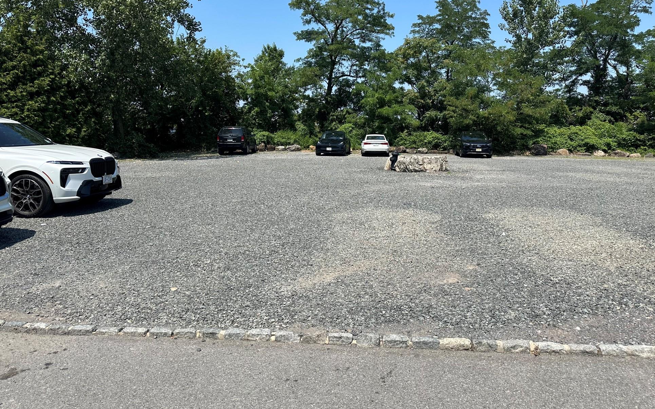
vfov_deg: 45.8
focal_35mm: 27
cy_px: 167
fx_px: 482
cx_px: 326
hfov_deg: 68.4
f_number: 1.78
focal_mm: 6.86
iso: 80
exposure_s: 1/3861
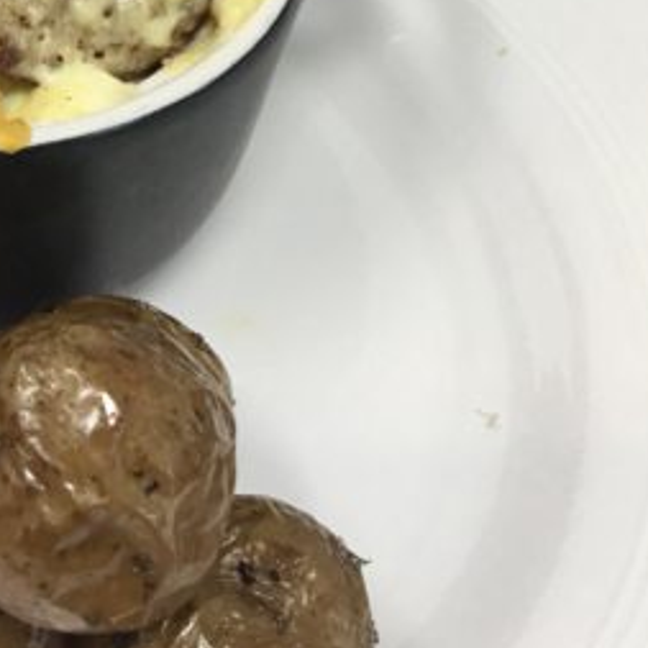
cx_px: -195
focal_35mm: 78
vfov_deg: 21.7
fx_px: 1652
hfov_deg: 20.3
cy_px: 79
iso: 50
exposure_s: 1/120
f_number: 2.4
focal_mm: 3.3
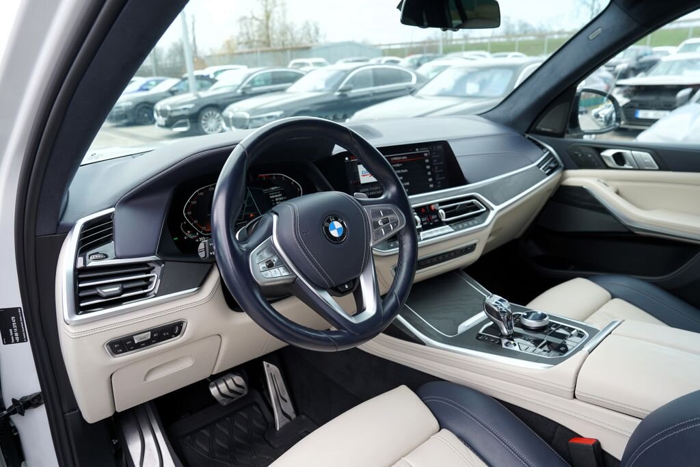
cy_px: 234
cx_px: 350
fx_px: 467
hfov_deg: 73.7
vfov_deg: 53.1
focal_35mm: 24
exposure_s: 1/100
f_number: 5
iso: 100
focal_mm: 24
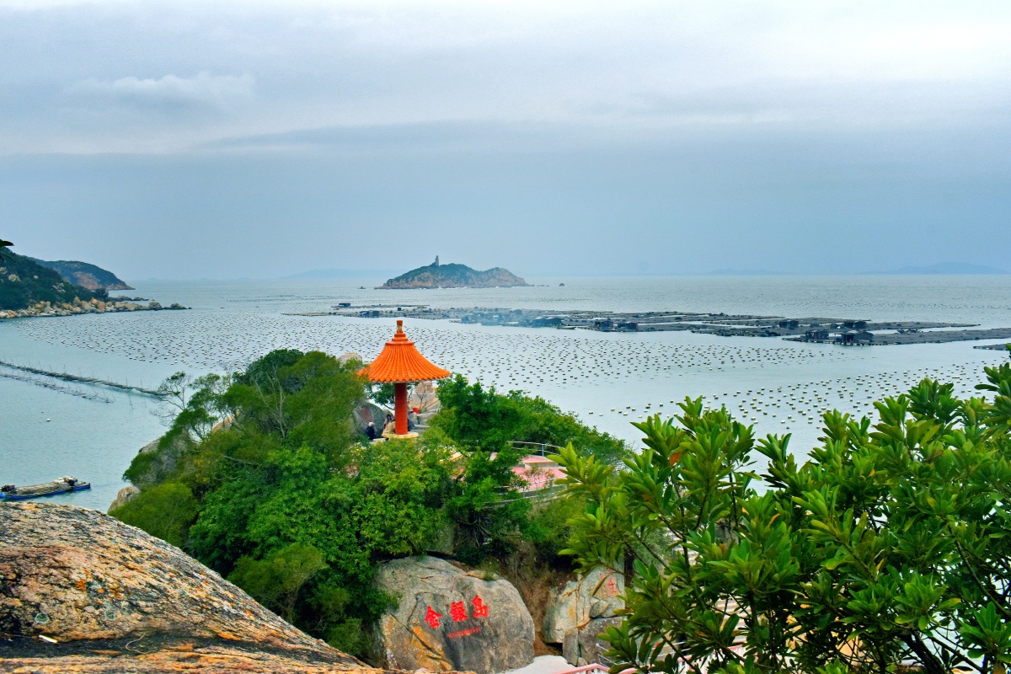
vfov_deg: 38.4
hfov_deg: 55.1
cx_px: 506
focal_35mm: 34
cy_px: 337
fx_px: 969
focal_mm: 23
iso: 250
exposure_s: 1/640
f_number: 13
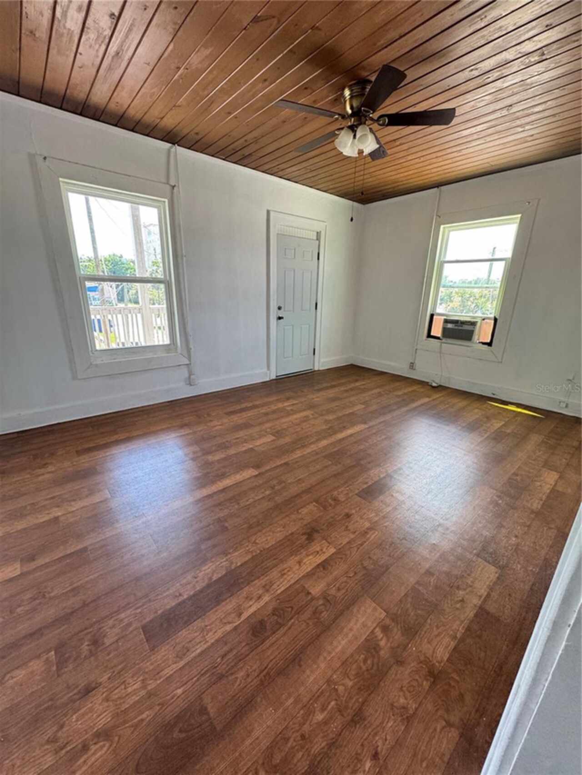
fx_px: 314
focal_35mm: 14
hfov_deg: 85.7
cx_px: 291
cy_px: 388
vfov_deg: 102.1
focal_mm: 2.22
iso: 160
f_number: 2.2
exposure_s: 1/99
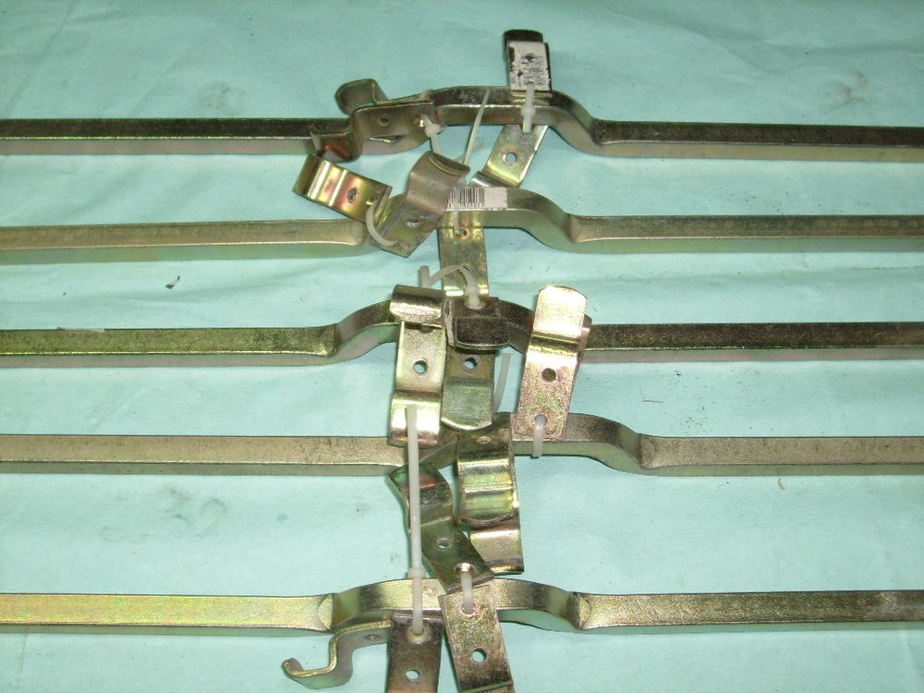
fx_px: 1148
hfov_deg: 43.9
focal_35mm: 43
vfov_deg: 33.6
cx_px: 462
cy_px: 346
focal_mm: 7.2
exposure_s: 1/45
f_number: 3
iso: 100
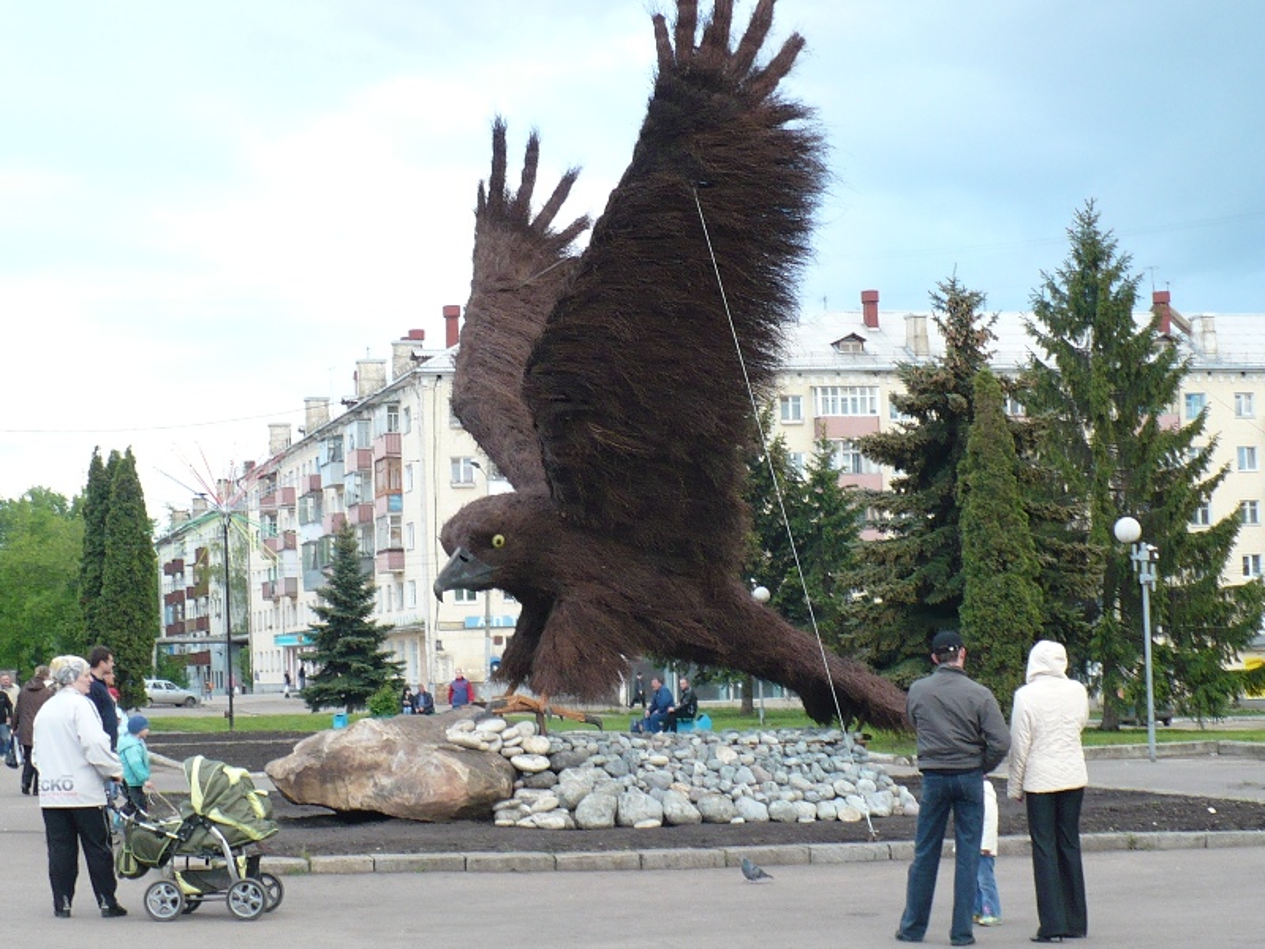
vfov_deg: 20.7
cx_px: 632
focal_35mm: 71
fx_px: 2595
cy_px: 474
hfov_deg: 27.4
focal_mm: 7.9
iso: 100
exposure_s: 1/80
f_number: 3
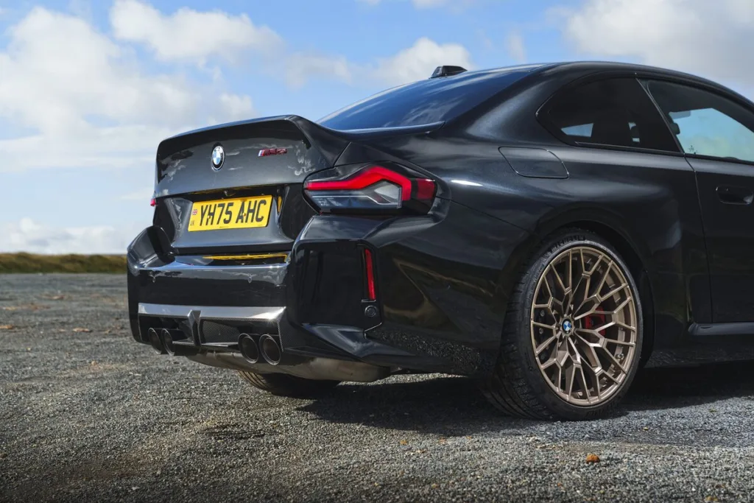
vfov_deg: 23.8
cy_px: 252
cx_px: 377
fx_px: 1194
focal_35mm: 57
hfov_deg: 35.0
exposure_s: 1/250
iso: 100
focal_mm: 57
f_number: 5
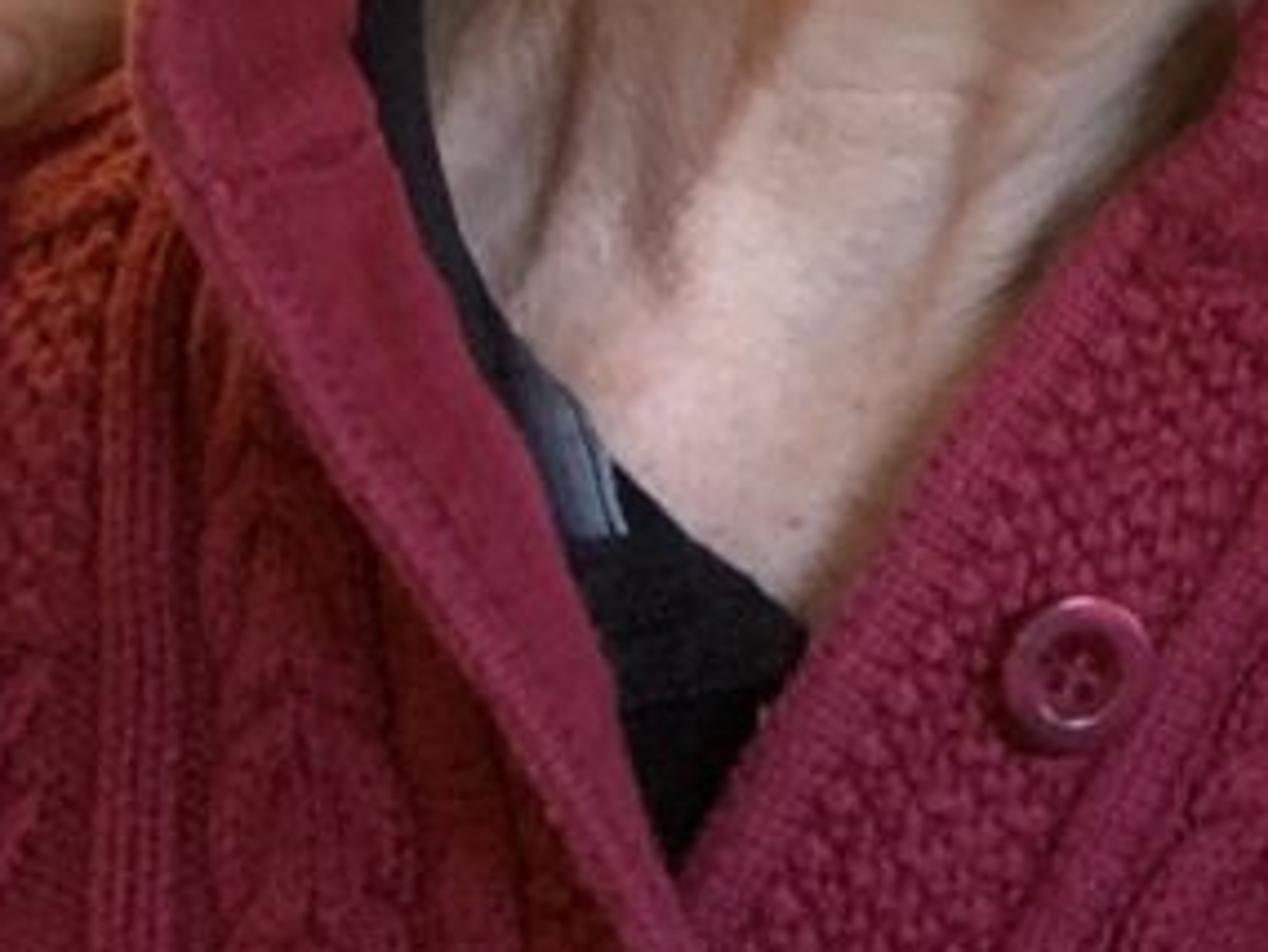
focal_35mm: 115
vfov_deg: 11.9
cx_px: 1806
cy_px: -730
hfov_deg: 15.9
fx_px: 4214
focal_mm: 2.87
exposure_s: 1/40
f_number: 2.2
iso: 250
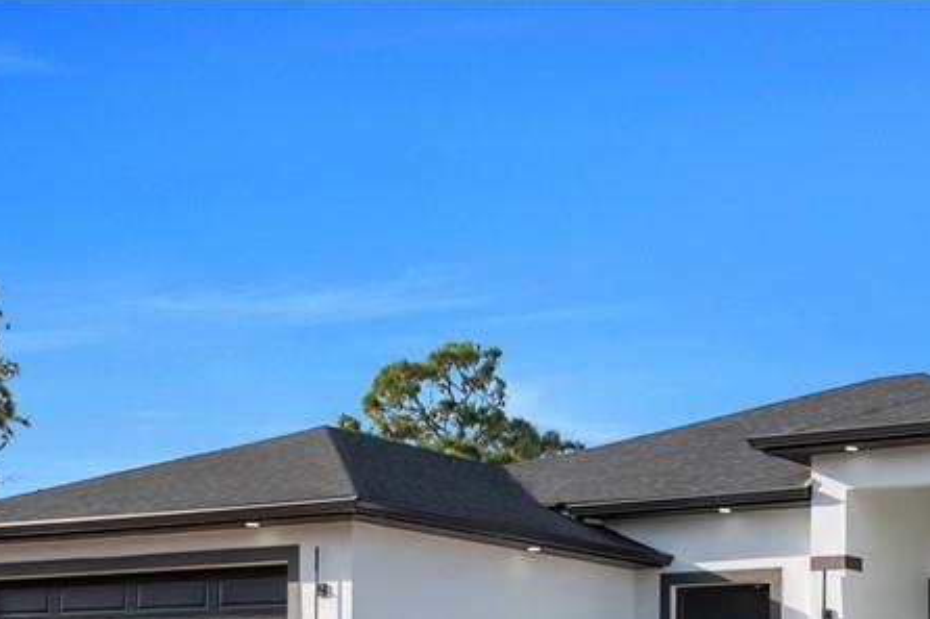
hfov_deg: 27.1
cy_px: 749
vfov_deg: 17.7
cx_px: 752
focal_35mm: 73
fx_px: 1885
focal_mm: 20
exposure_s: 1/250
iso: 100
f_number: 8
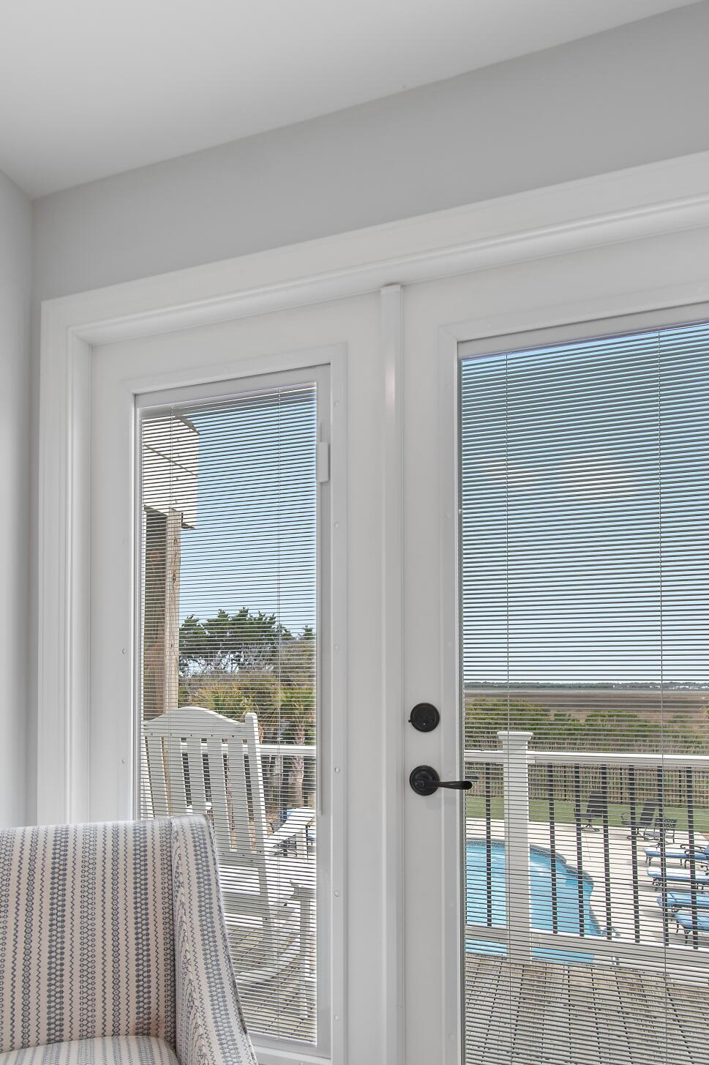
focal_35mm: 22
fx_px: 650
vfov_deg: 77.1
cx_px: 312
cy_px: 669
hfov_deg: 57.0
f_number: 4.8
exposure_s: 1/40
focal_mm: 11
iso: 100
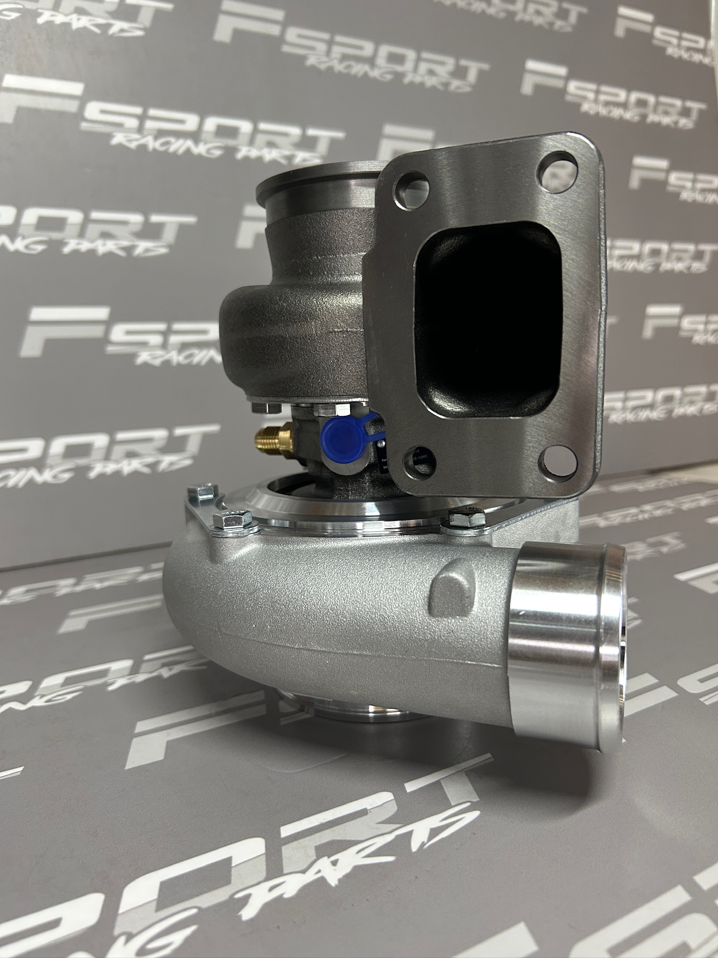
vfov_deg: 67.3
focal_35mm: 26
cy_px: 479
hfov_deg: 53.1
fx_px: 719
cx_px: 359
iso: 200
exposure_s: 1/50
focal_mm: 5.7
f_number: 1.5
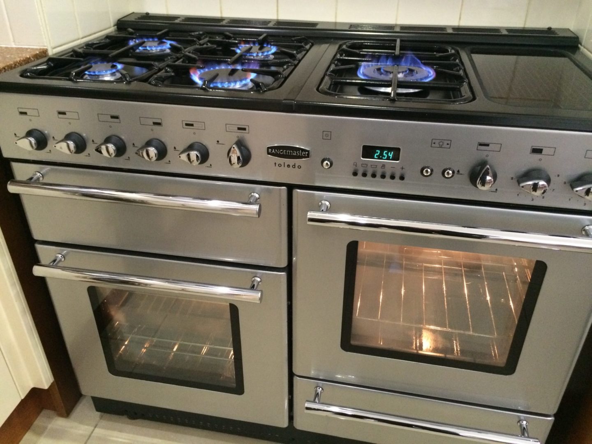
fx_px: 496
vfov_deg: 48.2
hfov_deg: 61.7
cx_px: 296
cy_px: 222
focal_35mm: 29
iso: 400
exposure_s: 1/17
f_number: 2.2
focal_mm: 4.15
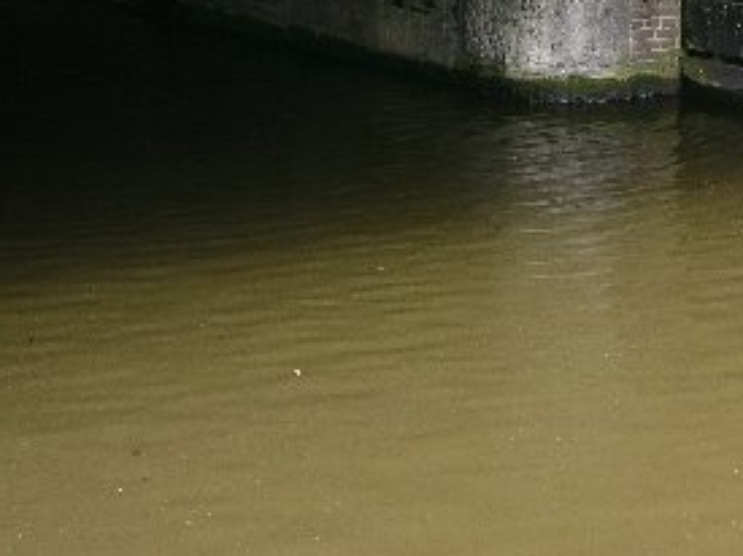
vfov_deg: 8.4
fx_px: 3755
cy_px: 13
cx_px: 550
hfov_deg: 11.3
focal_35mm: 175
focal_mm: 21
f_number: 3.5
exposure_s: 1/39.7
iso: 50
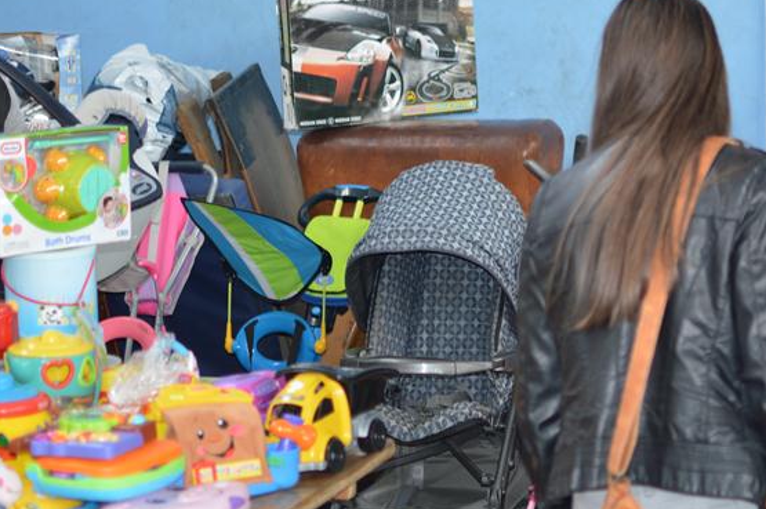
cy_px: 254
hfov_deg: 20.9
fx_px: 2060
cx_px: 589
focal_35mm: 97
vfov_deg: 14.1
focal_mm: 35
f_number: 1.8
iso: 100
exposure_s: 1/60
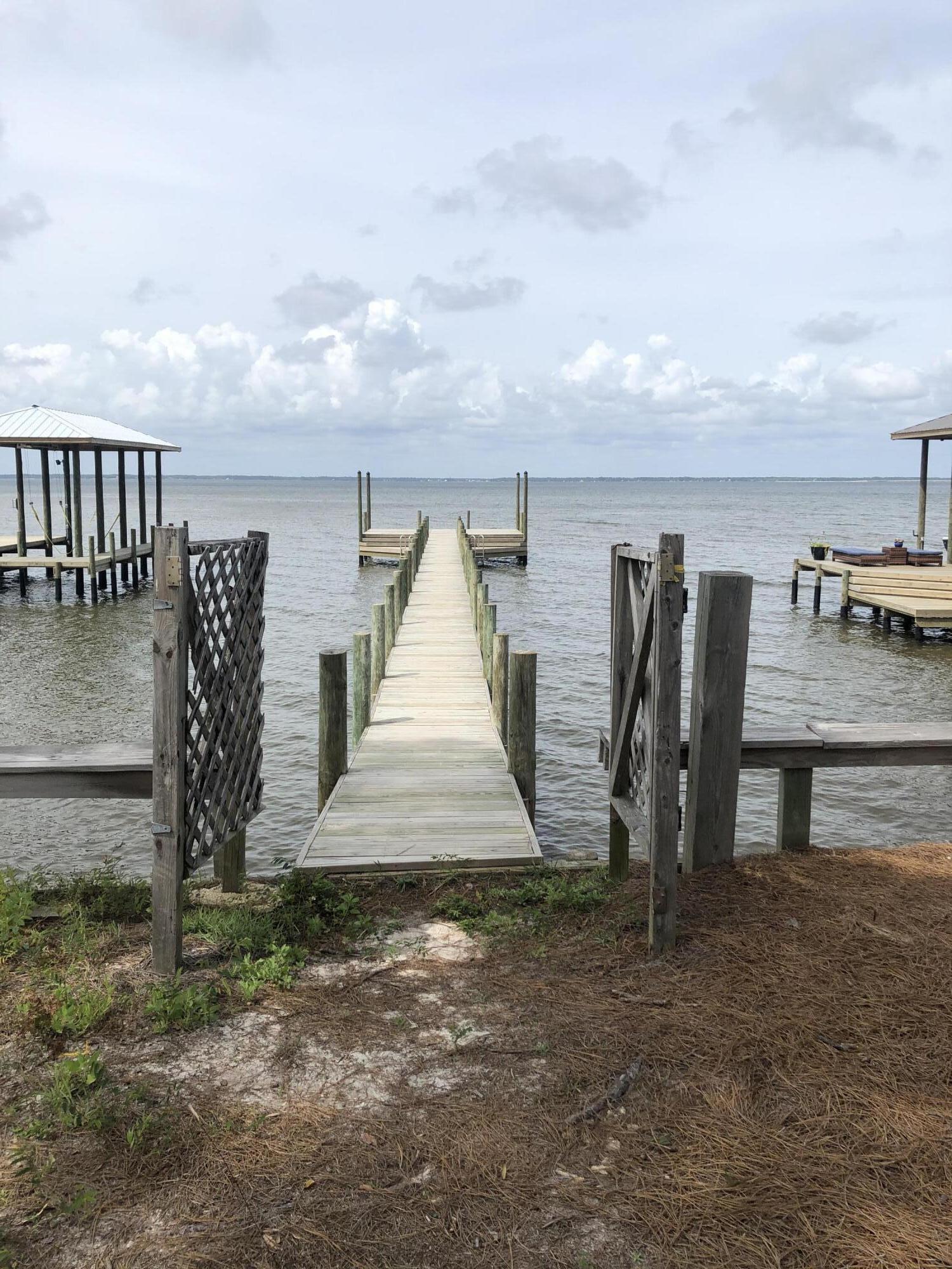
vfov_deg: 63.4
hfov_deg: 49.7
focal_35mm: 28
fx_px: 1027
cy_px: 634
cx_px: 476
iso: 20
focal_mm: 4
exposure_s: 1/3003
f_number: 1.8
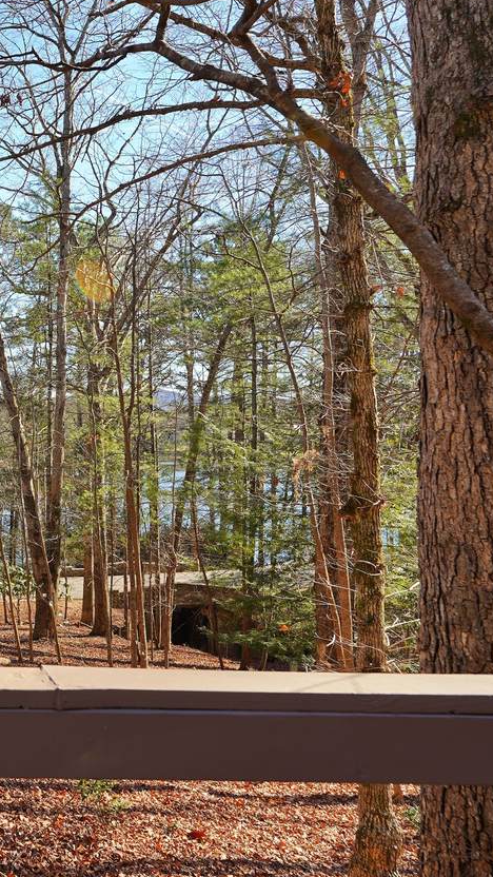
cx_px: -153
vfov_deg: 64.4
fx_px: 696
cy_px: 434
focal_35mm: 30
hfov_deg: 30.5
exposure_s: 1/160
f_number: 4.5
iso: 100
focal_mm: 18.6
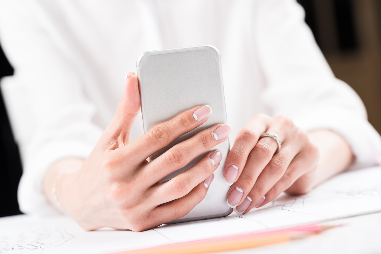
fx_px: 900
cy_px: 127
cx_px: 190
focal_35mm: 85
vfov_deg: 16.1
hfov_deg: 23.9
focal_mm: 85
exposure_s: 1/200
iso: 80
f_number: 4
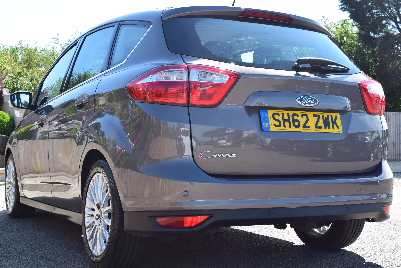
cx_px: 200
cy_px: 134
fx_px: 585
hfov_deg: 37.8
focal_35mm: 52
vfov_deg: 25.8
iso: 400
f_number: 10
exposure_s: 1/250
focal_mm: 35
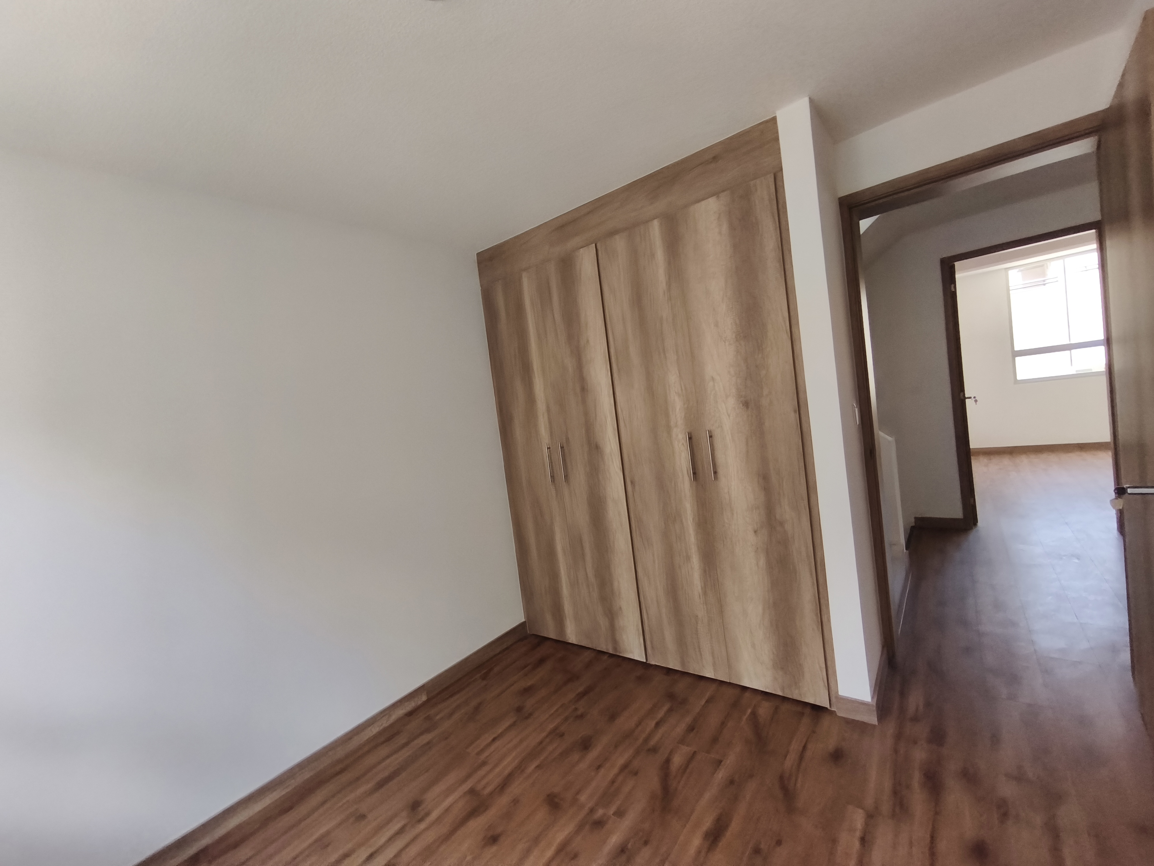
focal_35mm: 15
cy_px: 433
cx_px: 577
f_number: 2.2
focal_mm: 1.91
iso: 64
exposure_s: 1/120
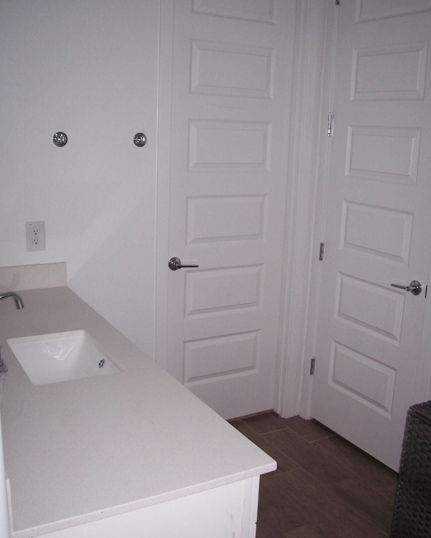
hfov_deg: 39.1
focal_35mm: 38
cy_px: 274
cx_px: 231
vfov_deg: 47.9
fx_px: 606
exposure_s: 1/60
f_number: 2.7
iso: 160
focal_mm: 5.6
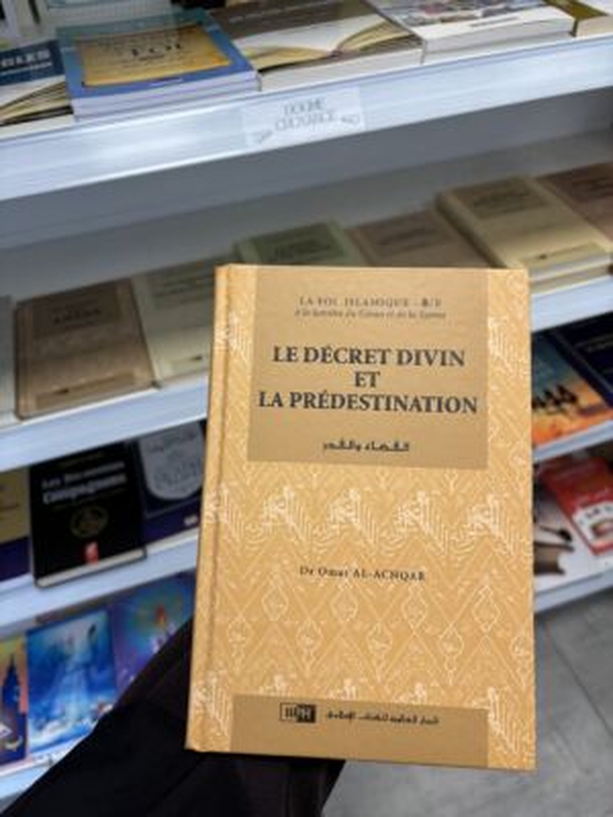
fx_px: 614
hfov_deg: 53.1
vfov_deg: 67.3
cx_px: 306
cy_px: 408
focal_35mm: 26
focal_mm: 5.96
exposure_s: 1/100
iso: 80
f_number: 1.6
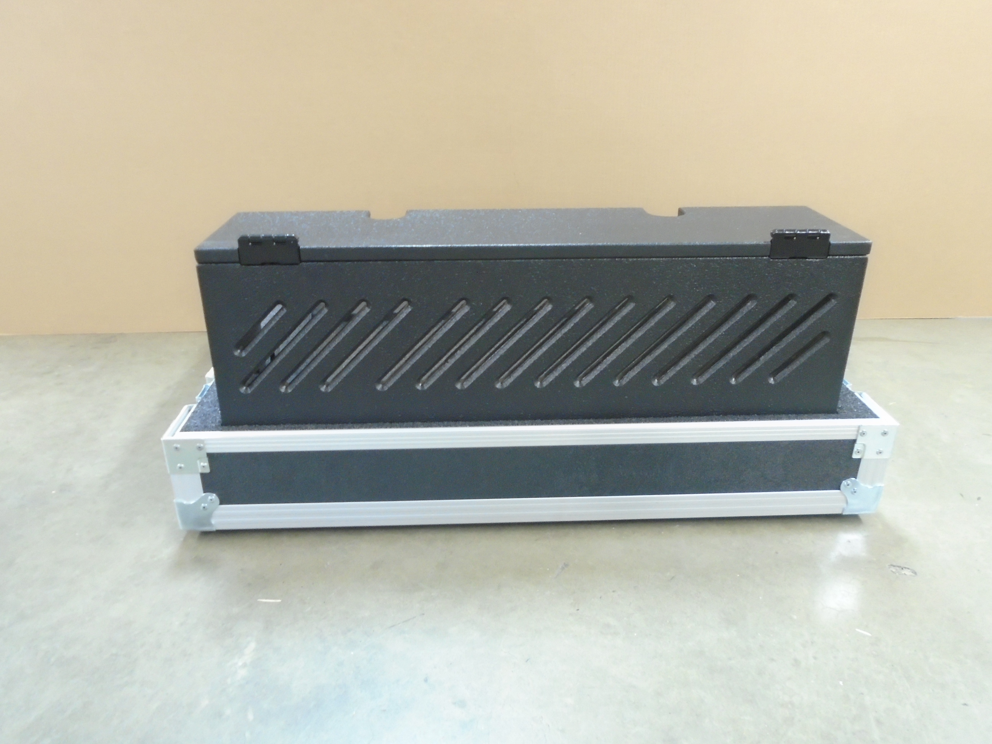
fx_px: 745
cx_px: 496
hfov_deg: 67.3
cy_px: 372
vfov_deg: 53.1
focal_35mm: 26
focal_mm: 4.6
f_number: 3.2
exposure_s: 1/4
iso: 400
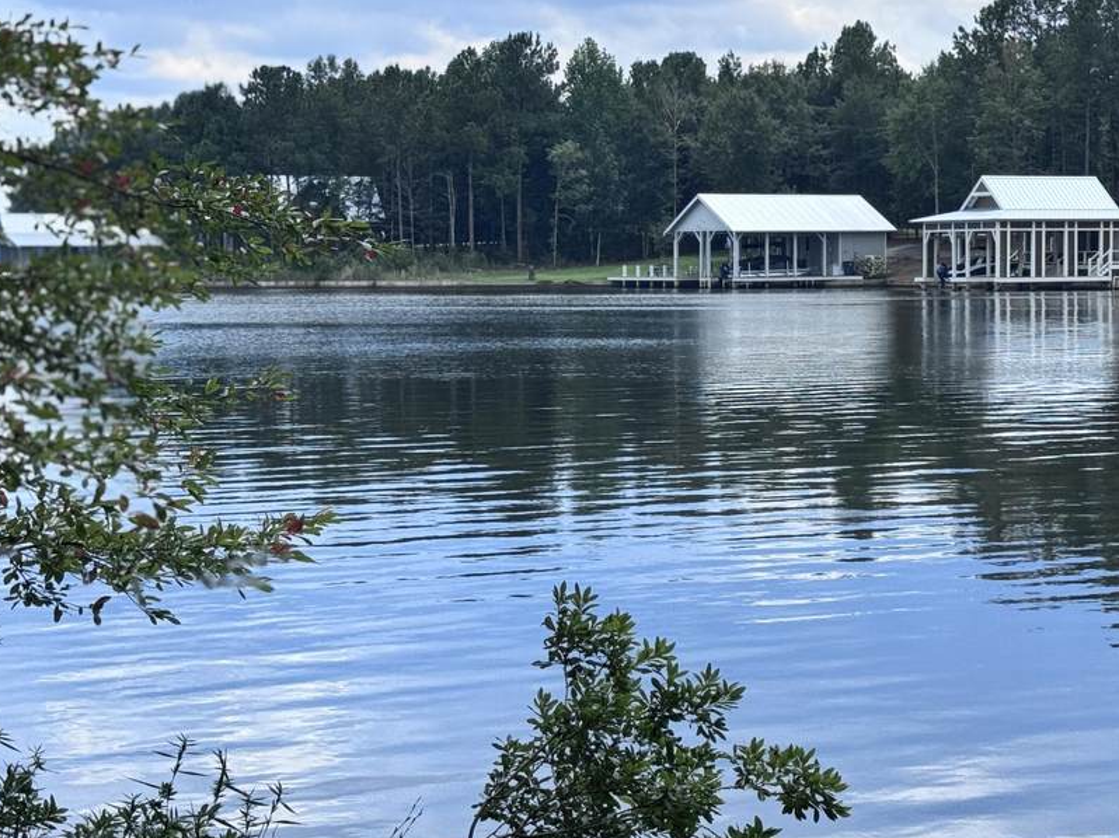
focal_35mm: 77
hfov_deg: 25.3
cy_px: 378
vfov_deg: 19.1
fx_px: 2488
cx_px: 674
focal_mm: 6.76
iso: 64
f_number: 1.78
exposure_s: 1/2959
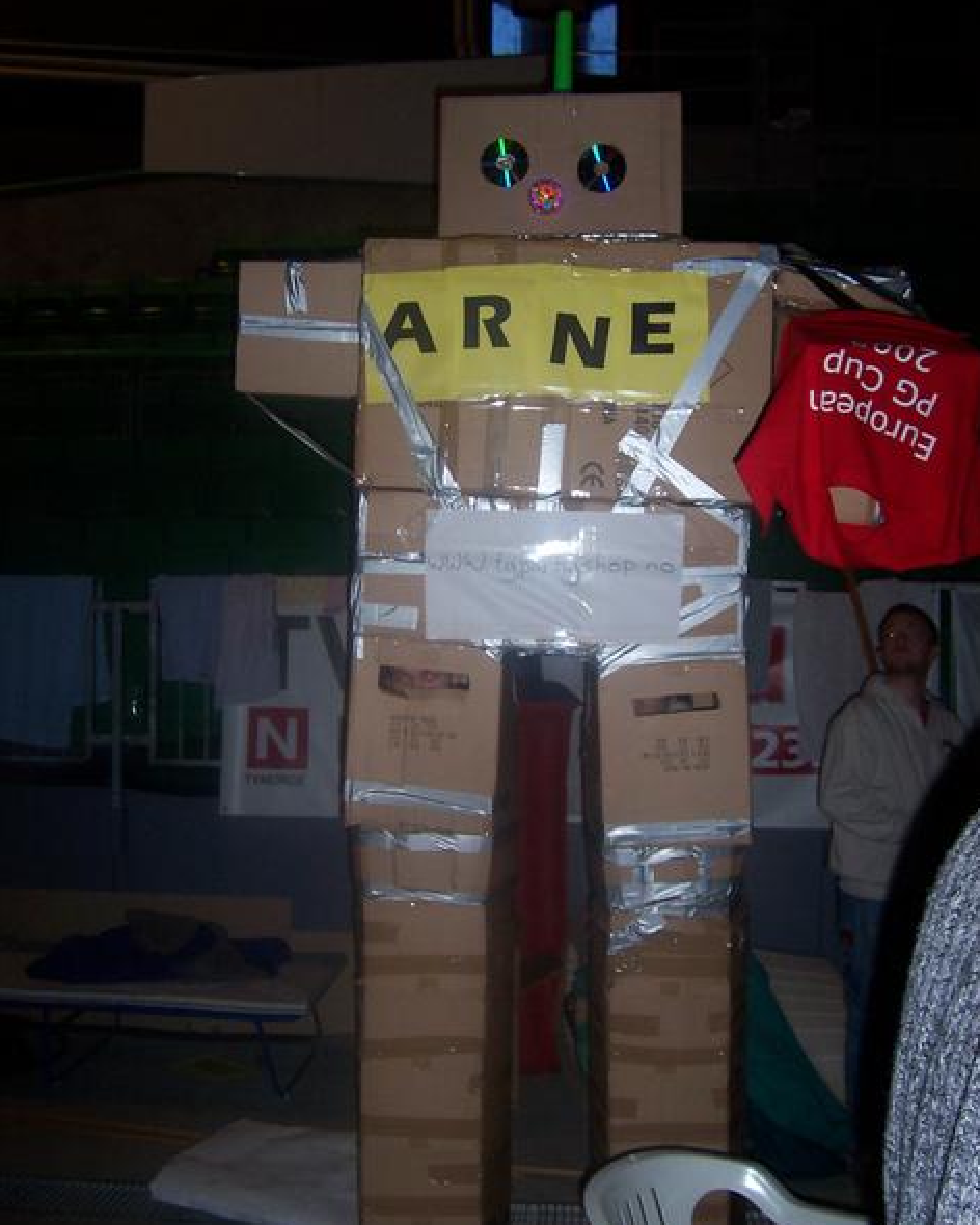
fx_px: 1341
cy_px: 590
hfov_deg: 40.1
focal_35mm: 37
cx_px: 493
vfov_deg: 49.1
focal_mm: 5.6
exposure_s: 1/30
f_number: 2.8
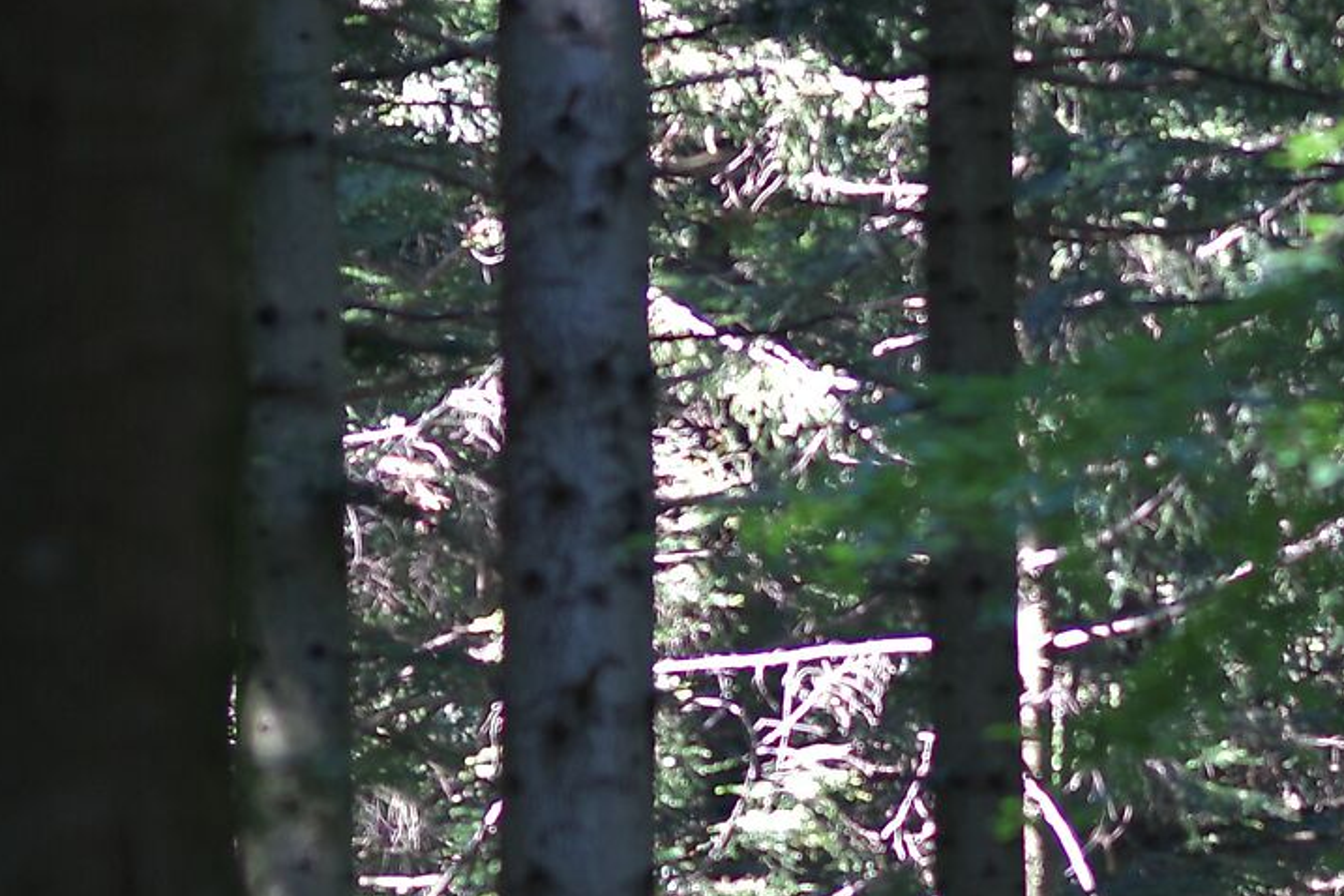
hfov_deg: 4.8
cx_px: 1606
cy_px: 1455
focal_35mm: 425
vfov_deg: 3.2
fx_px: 15865
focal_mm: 85
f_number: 1.6
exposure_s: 1/250
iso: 100
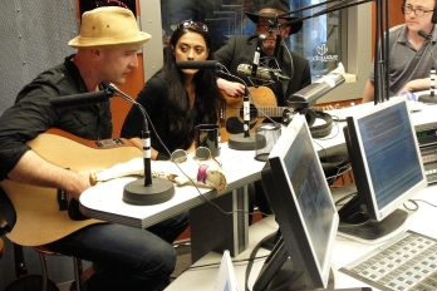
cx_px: 232
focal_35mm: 43
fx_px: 522
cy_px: 107
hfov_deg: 45.4
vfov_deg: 31.0
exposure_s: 1/15
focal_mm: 5.2
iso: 200
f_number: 2.8
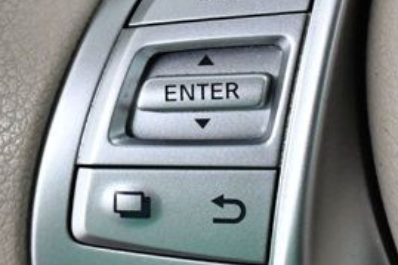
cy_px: 144
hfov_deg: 9.5
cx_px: 132
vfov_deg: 6.3
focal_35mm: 217
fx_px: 2397
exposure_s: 1/200
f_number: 7.1
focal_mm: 38
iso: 2500
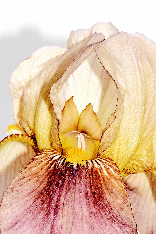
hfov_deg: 6.1
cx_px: 78
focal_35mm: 225
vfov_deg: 9.1
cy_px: 117
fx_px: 1462
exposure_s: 1/60
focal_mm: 150
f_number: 22
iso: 100
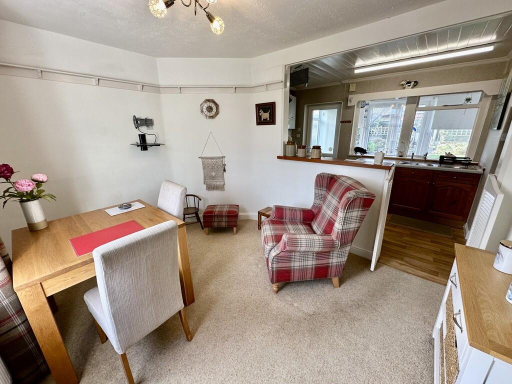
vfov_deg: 85.7
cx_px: 256
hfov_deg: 102.1
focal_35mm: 14
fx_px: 207
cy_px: 192
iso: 80
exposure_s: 1/100
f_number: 2.2
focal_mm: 2.22
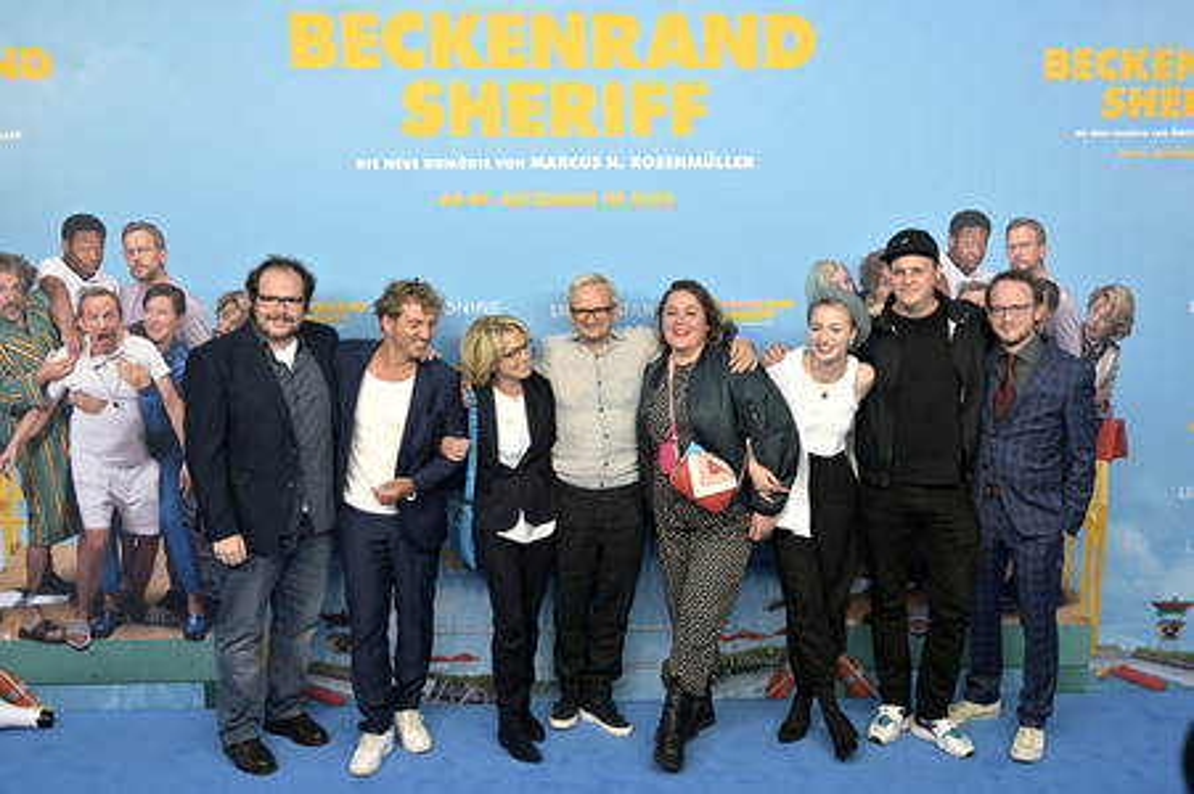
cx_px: 597
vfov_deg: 39.9
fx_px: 1094
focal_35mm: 33
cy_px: 397
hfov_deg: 57.3
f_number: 4
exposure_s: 1/200
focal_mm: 33
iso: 160
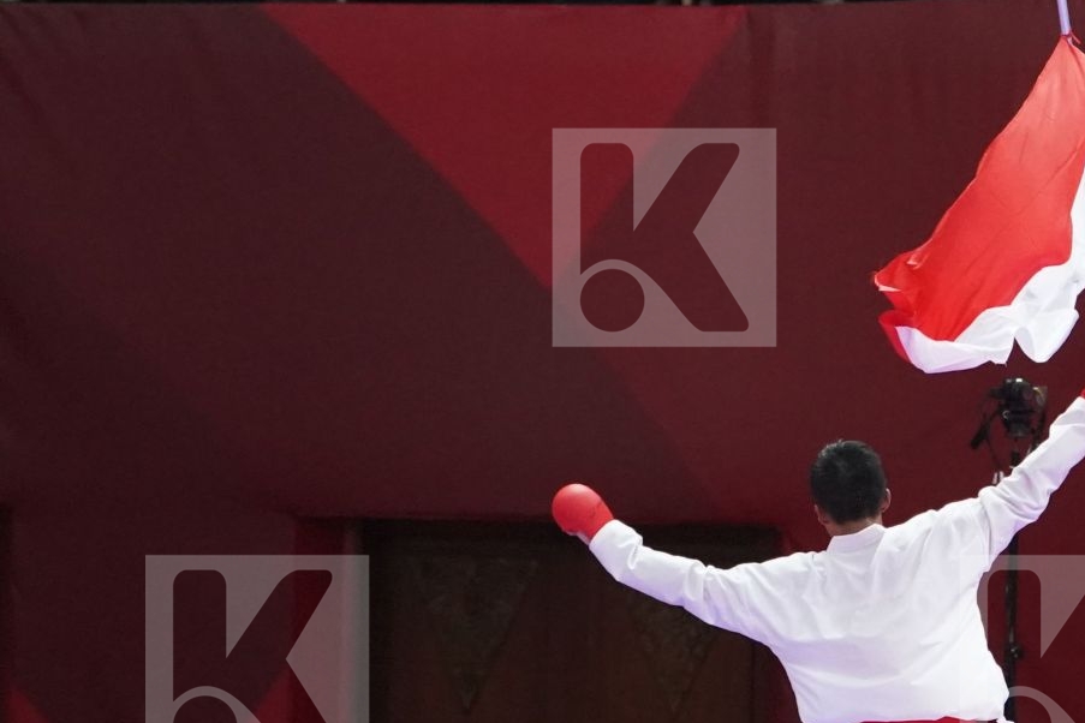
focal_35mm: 293
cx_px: 1072
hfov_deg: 7.0
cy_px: 238
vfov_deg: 4.7
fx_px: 8830
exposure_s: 1/1000
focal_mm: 98
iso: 6400
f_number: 4
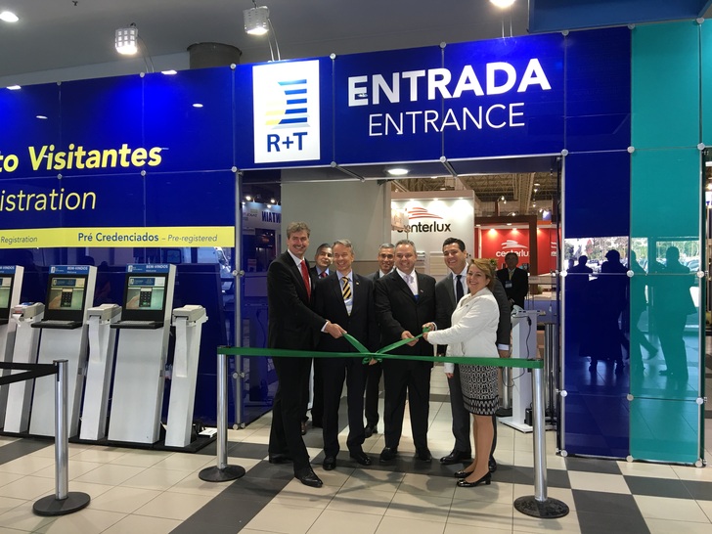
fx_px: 596
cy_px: 267
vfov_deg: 48.2
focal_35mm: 29
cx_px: 356
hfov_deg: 61.7
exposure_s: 1/15
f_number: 2.2
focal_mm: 4.15
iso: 25
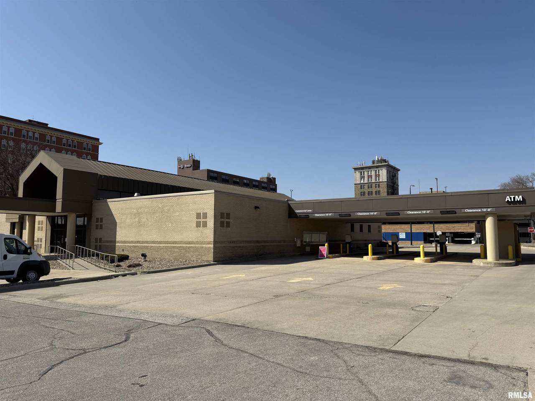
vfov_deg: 56.8
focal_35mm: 24
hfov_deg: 71.6
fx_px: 371
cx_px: 268
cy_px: 200
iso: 80
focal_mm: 6.76
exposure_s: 1/7353
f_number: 1.78
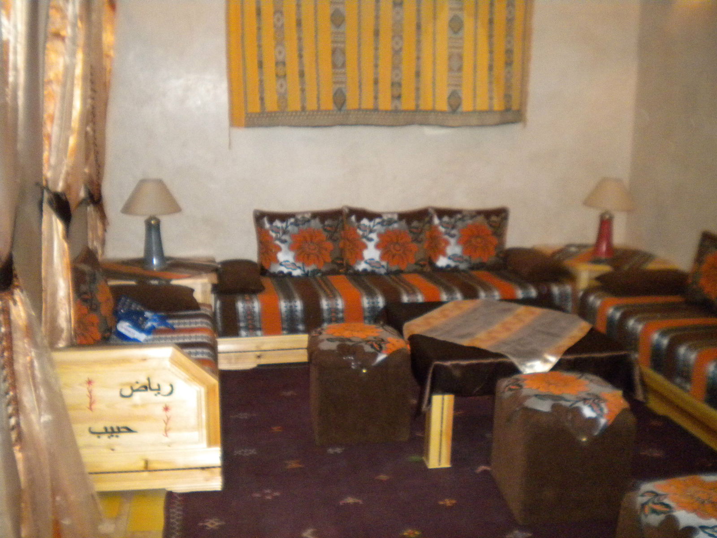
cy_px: 269
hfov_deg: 52.6
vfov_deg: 40.7
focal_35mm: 35
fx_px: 725
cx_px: 358
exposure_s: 1/30
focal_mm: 6.3
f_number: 3.1
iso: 610
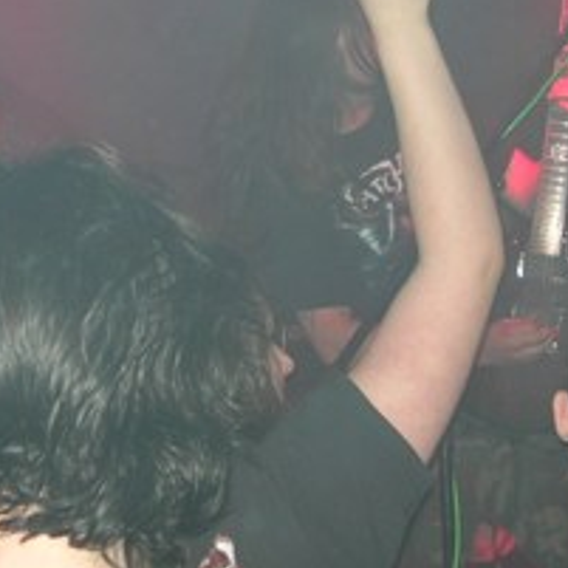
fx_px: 1986
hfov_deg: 16.2
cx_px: 198
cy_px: 209
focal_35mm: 107
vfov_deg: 16.3
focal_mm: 7.8
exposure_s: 1/60.1
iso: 64
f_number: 2.8
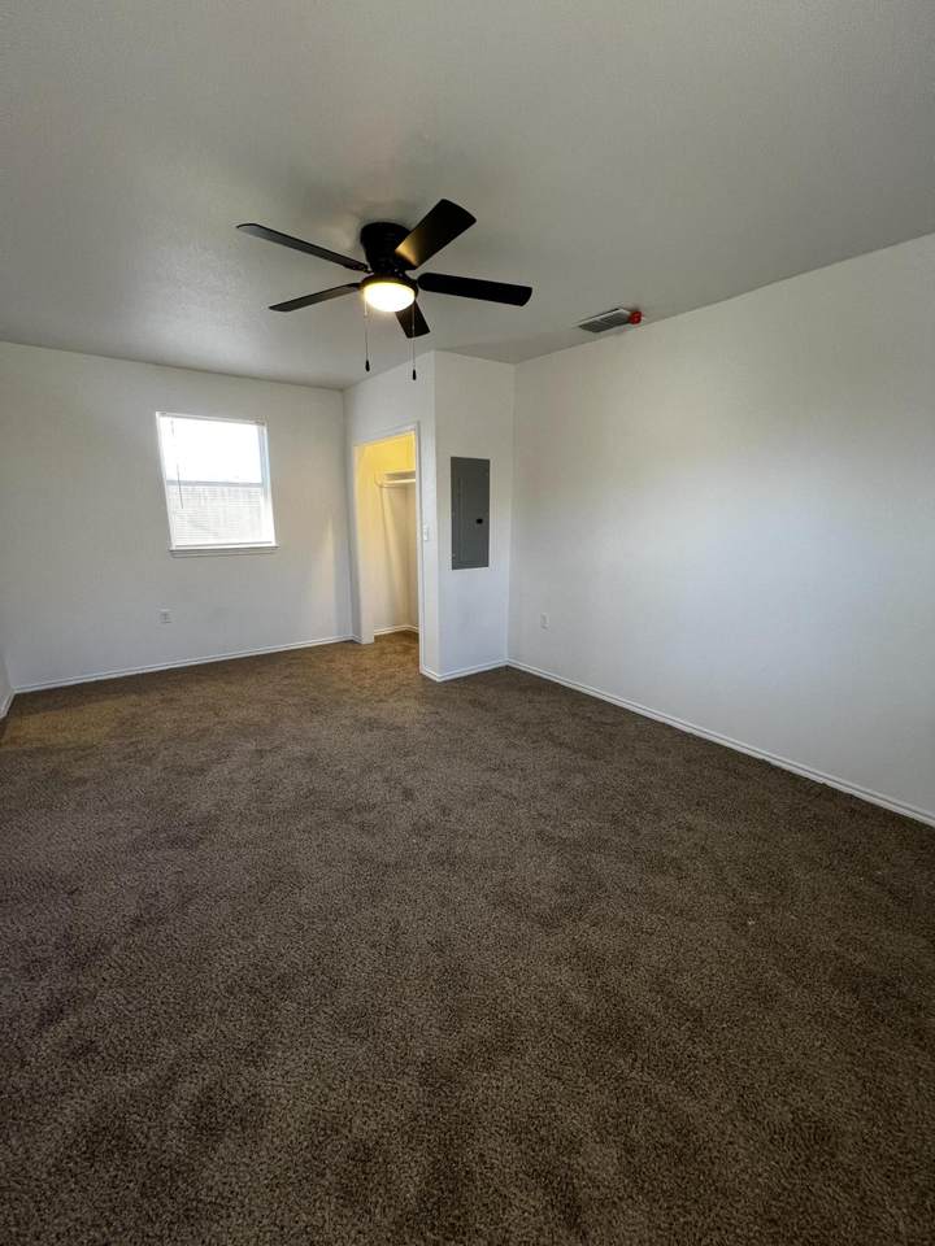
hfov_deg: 89.9
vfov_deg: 106.2
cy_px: 623
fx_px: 468
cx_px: 468
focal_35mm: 13
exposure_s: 1/60
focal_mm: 1.57
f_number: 1.8
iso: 160
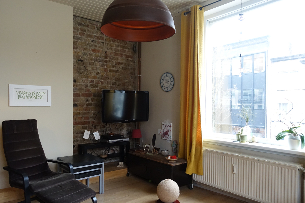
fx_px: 229
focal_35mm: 27
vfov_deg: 47.9
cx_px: 145
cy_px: 108
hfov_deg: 67.3
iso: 800
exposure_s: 1/125
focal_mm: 8.8
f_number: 2.8
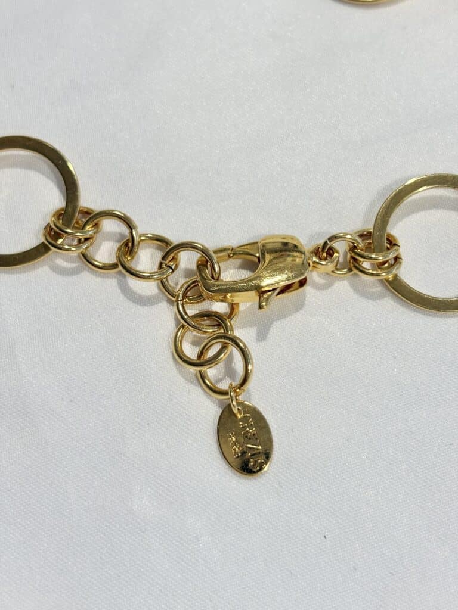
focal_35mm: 52
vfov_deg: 36.8
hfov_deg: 28.0
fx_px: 917
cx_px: 229
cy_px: 305
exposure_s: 1/412
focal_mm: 5.96
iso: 40
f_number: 1.6
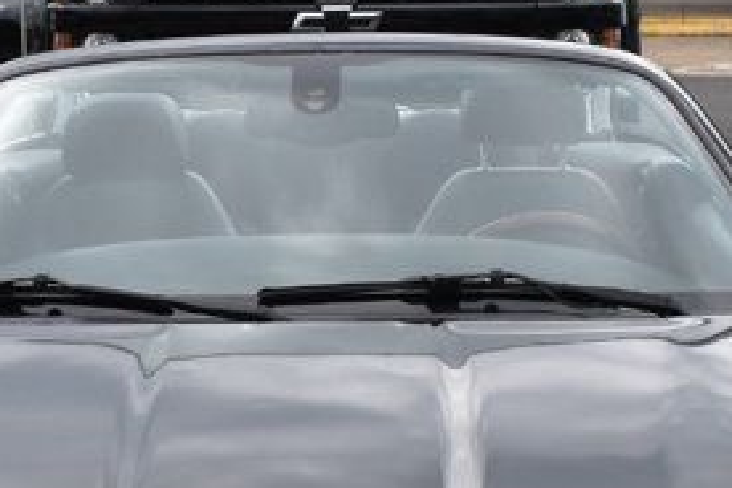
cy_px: 530
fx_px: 2599
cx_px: 329
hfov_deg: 16.0
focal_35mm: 128
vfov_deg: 10.6
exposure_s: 1/320
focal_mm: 23
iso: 400
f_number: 10
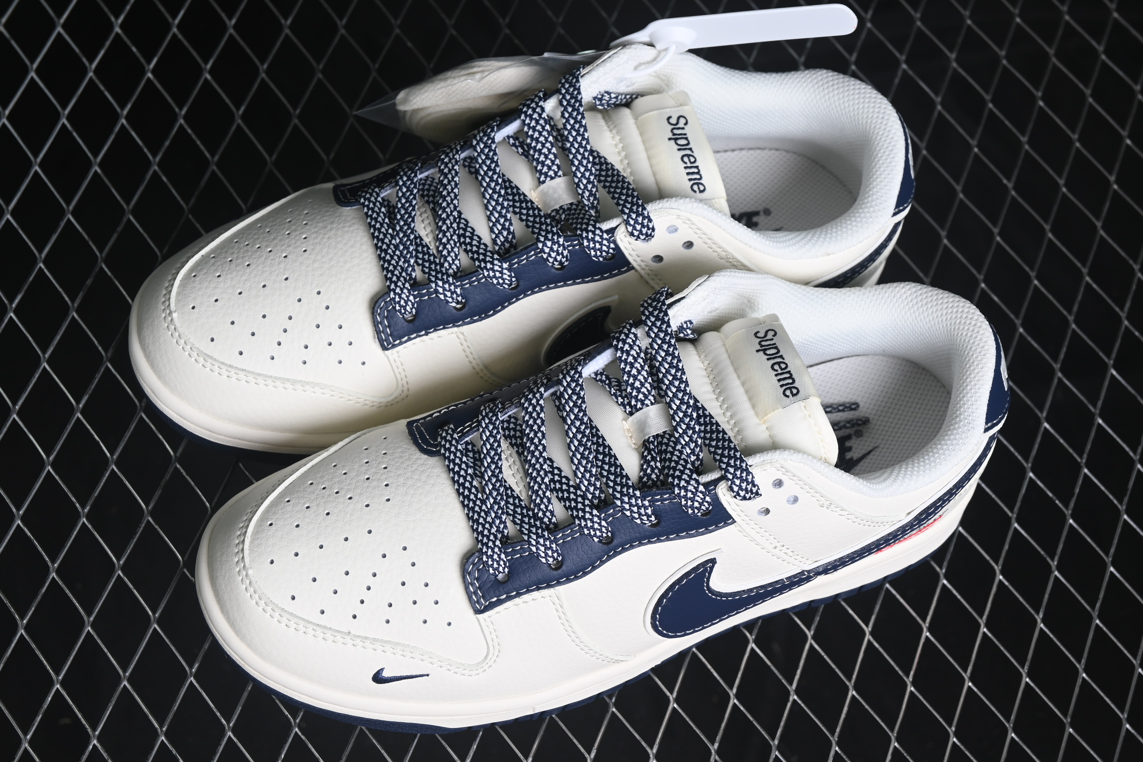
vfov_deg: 18.2
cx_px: 572
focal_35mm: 75
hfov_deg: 27.0
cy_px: 381
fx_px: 2381
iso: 160
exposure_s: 1/80
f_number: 7.1
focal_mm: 50
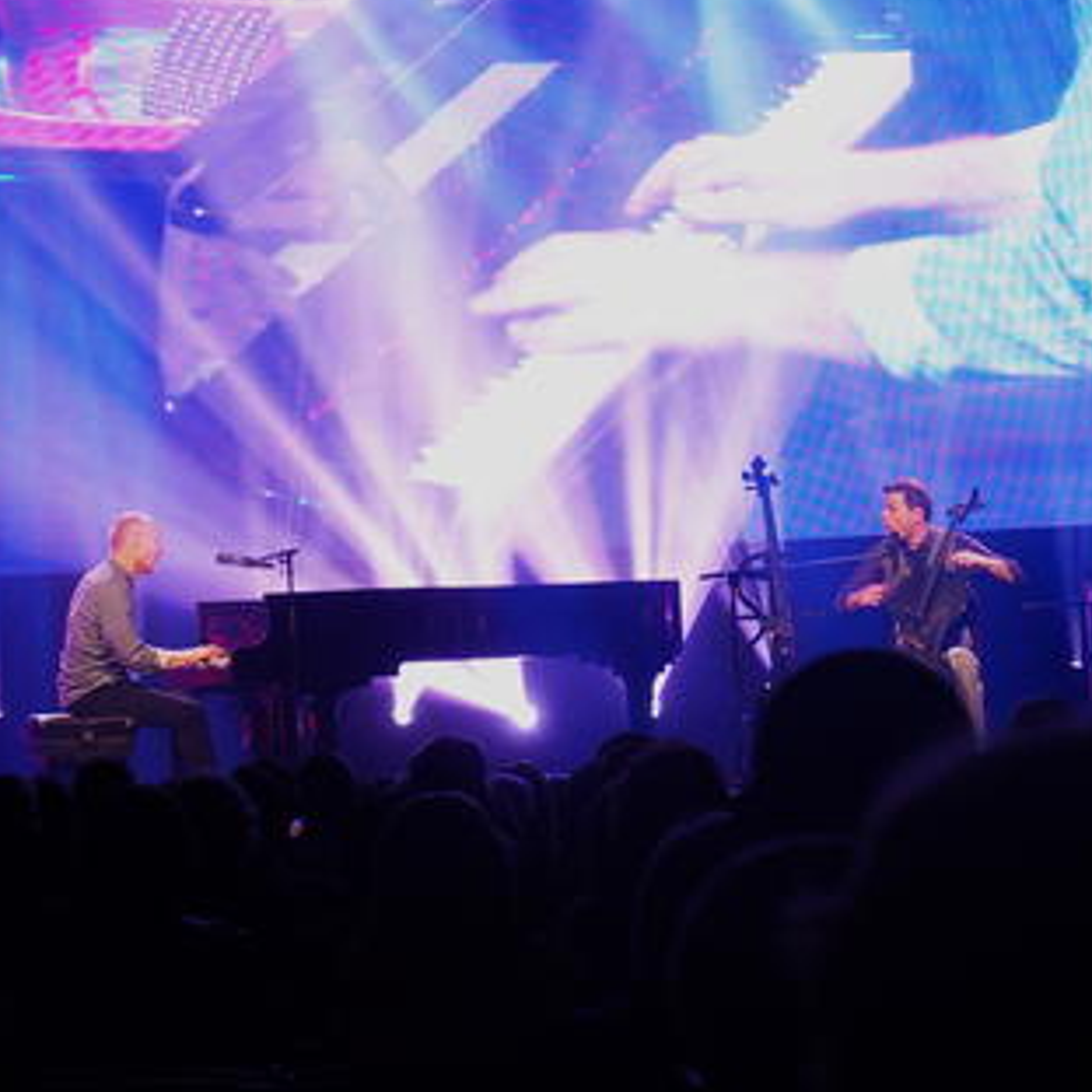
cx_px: 522
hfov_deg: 12.2
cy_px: 564
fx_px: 5104
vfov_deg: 12.2
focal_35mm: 143
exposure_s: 1/80
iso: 400
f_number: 2.8
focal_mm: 24
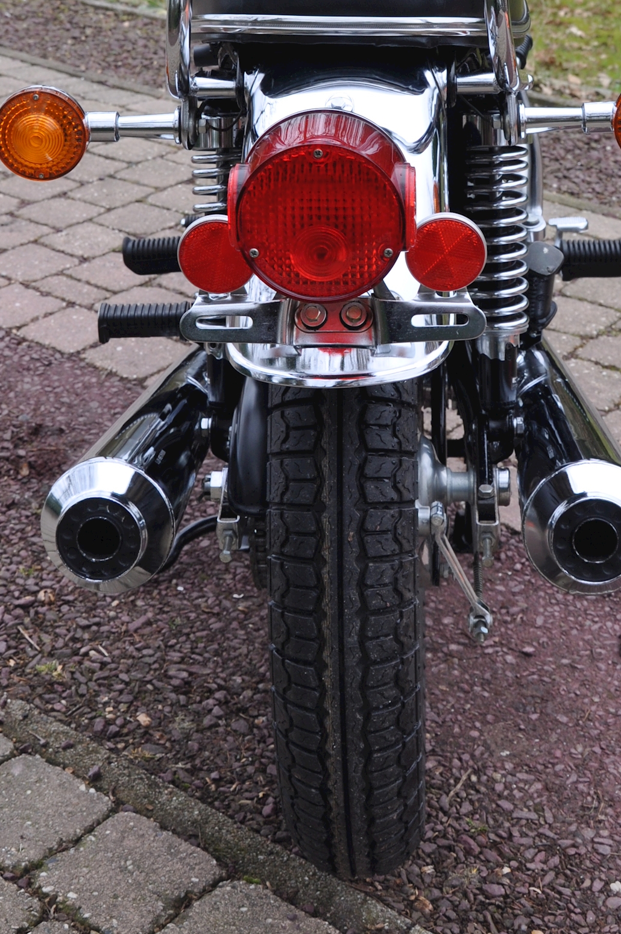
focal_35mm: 70
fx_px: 1813
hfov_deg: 19.4
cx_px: 347
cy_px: 91
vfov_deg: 27.8
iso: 200
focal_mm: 25
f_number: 8
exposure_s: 1/60
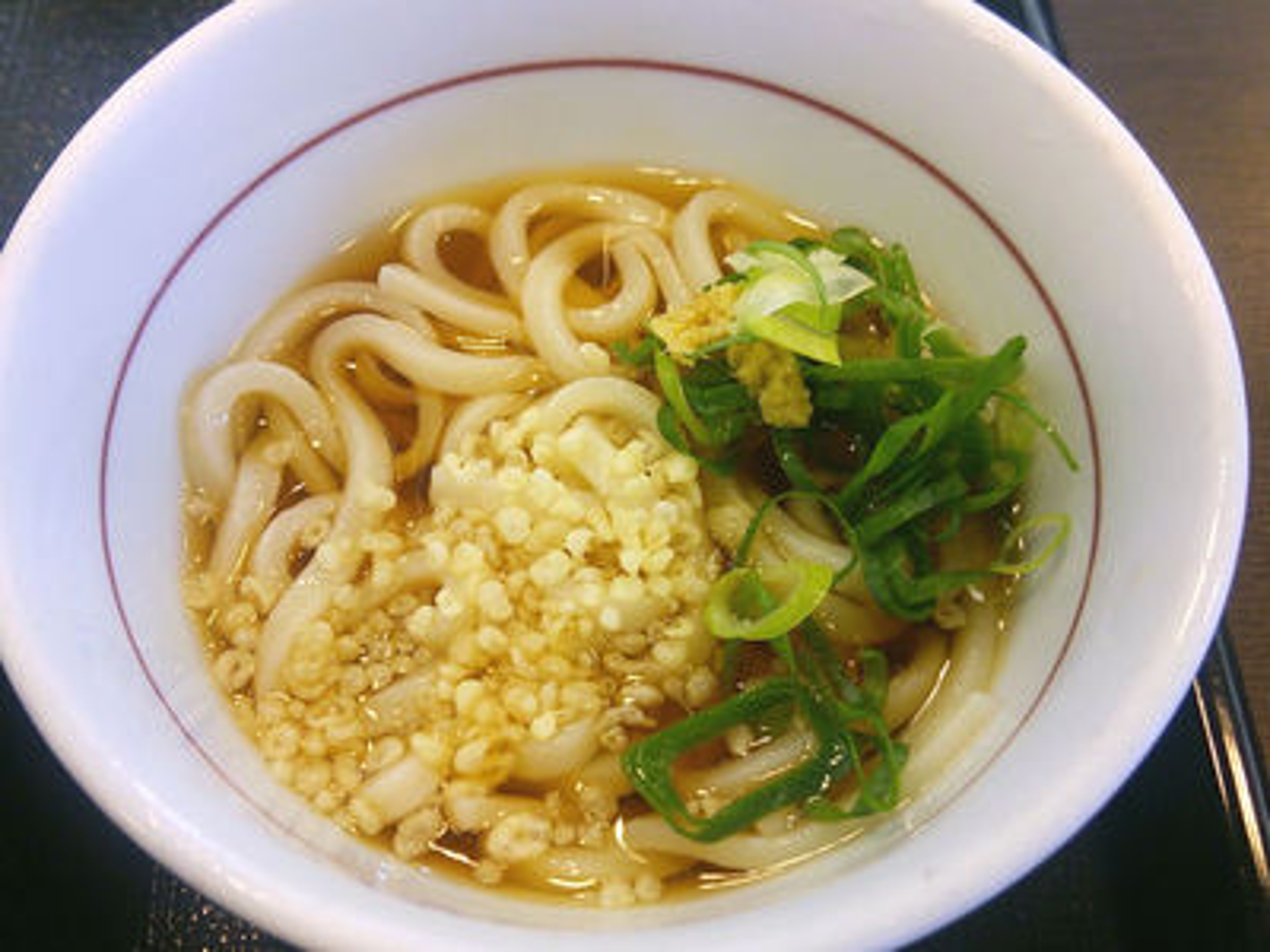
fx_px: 1101
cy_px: 476
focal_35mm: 30
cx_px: 635
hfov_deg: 60.0
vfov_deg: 46.8
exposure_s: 1/59
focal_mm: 4.06
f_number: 1.94
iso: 50
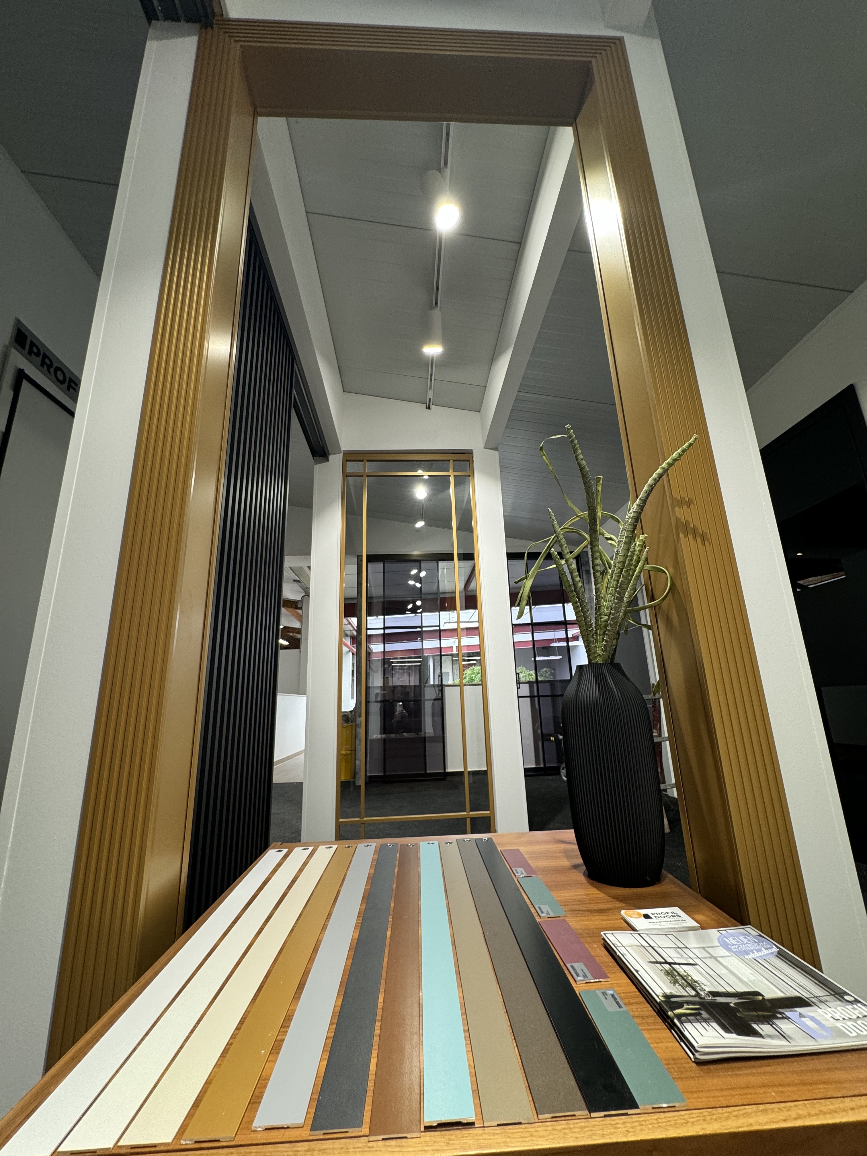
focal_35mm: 14
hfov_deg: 85.7
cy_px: 578
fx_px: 468
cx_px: 434
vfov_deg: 102.1
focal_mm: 2.22
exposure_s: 1/100
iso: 160
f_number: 2.2
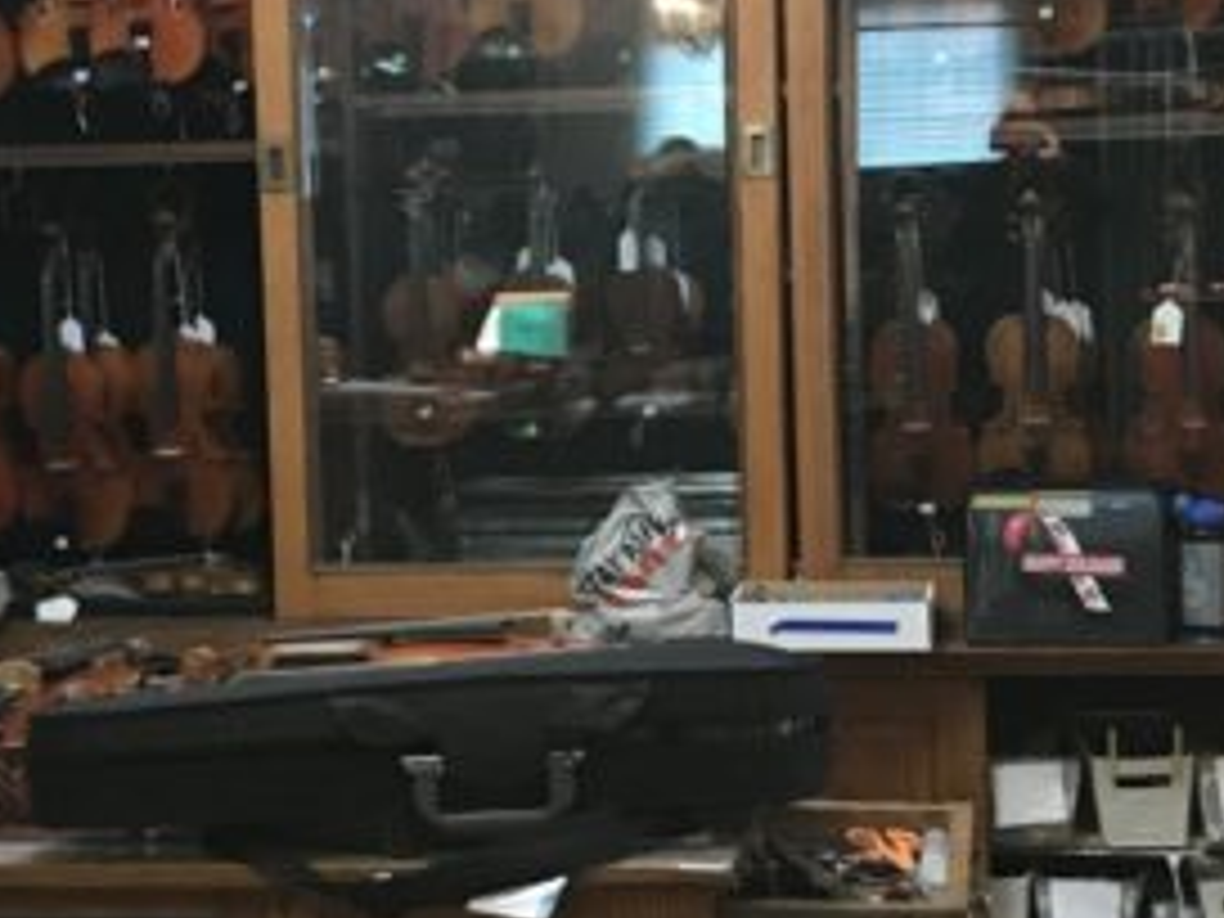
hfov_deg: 24.7
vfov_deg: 18.7
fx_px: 2793
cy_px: 392
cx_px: 608
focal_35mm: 79
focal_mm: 3.99
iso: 100
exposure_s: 1/13
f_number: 1.8
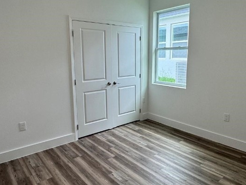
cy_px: 88
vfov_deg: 51.3
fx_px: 192
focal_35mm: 27
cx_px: 127
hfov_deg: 65.3
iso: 125
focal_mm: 2.22
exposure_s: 1/120
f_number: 2.2
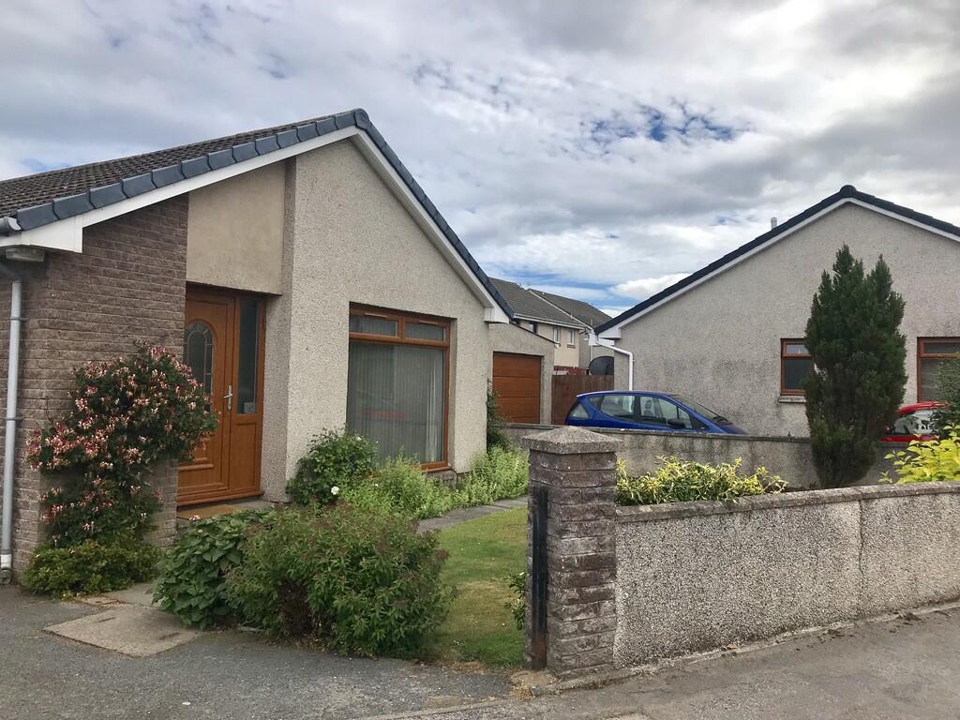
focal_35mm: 28
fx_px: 777
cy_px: 360
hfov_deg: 63.4
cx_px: 480
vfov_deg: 49.7
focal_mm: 3.99
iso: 20
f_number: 1.8
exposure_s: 1/3195
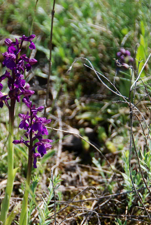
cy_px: 141
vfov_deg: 8.4
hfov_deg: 5.6
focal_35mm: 245
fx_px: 1536
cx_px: 35
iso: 200
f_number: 5.3
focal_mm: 95
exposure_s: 1/500
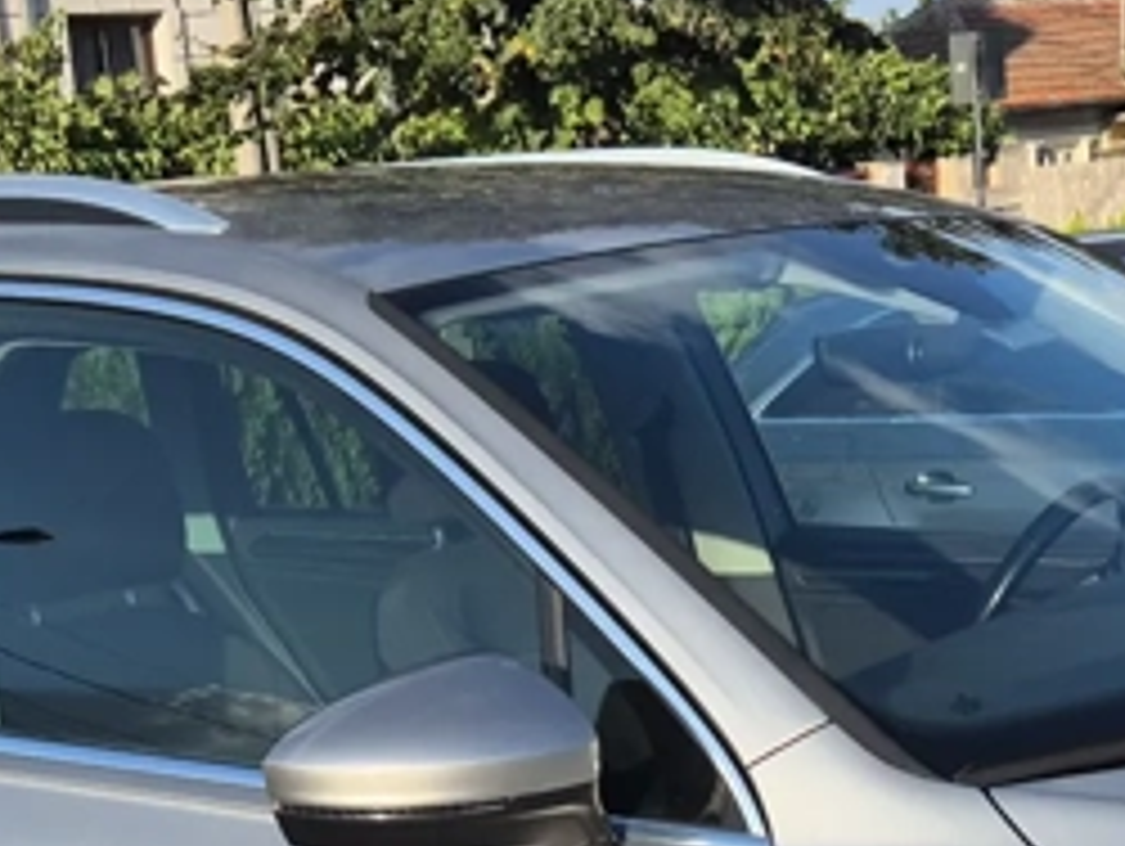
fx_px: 2993
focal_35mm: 92
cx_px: 698
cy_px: 1040
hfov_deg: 21.2
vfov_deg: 15.5
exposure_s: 1/1356
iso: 25
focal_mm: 5.4
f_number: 1.8
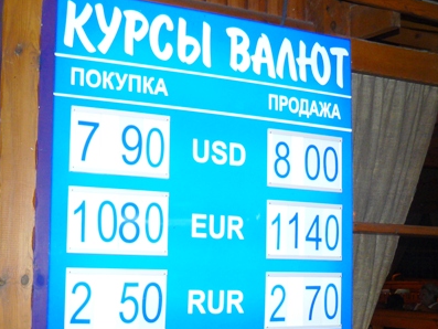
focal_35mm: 58
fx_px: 734
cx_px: 97
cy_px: 191
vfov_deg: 25.2
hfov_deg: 32.4
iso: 200
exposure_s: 1/30
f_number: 2.8
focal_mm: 6
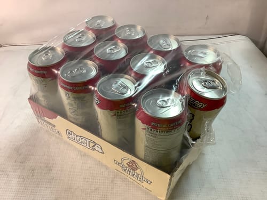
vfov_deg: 45.4
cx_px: 134
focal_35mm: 31
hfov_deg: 58.4
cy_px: 100
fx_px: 239
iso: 125
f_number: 2.4
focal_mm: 3.3
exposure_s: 1/50
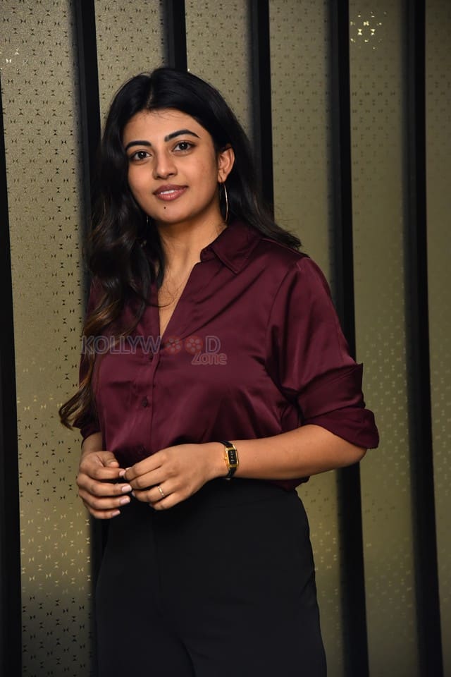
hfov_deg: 13.7
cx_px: 226
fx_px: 1879
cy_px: 338
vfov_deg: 20.4
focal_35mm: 100
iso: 1250
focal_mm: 100
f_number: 4.5
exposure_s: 1/125
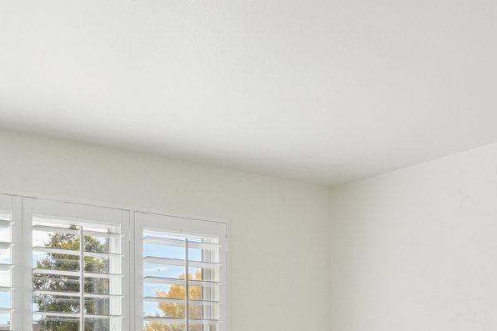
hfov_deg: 34.8
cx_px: 153
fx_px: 783
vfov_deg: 22.1
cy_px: 392
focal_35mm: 57
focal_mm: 11
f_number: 8
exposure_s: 1/45
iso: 100
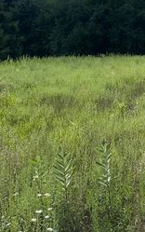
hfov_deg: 18.4
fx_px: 429
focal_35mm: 68
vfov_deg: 29.5
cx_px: 165
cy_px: 45
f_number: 1.78
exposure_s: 1/7042
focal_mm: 6.86
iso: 80
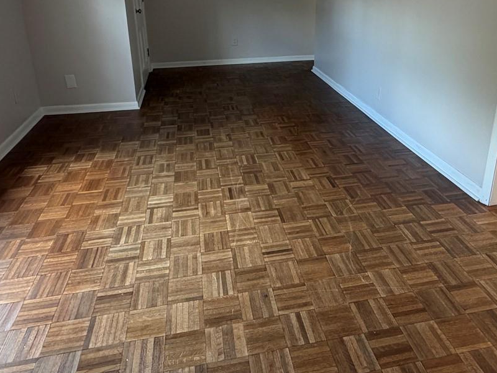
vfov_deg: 48.1
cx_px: 273
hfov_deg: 63.3
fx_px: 402
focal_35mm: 28
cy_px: 99
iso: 250
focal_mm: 2.22
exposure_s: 1/120
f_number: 2.2
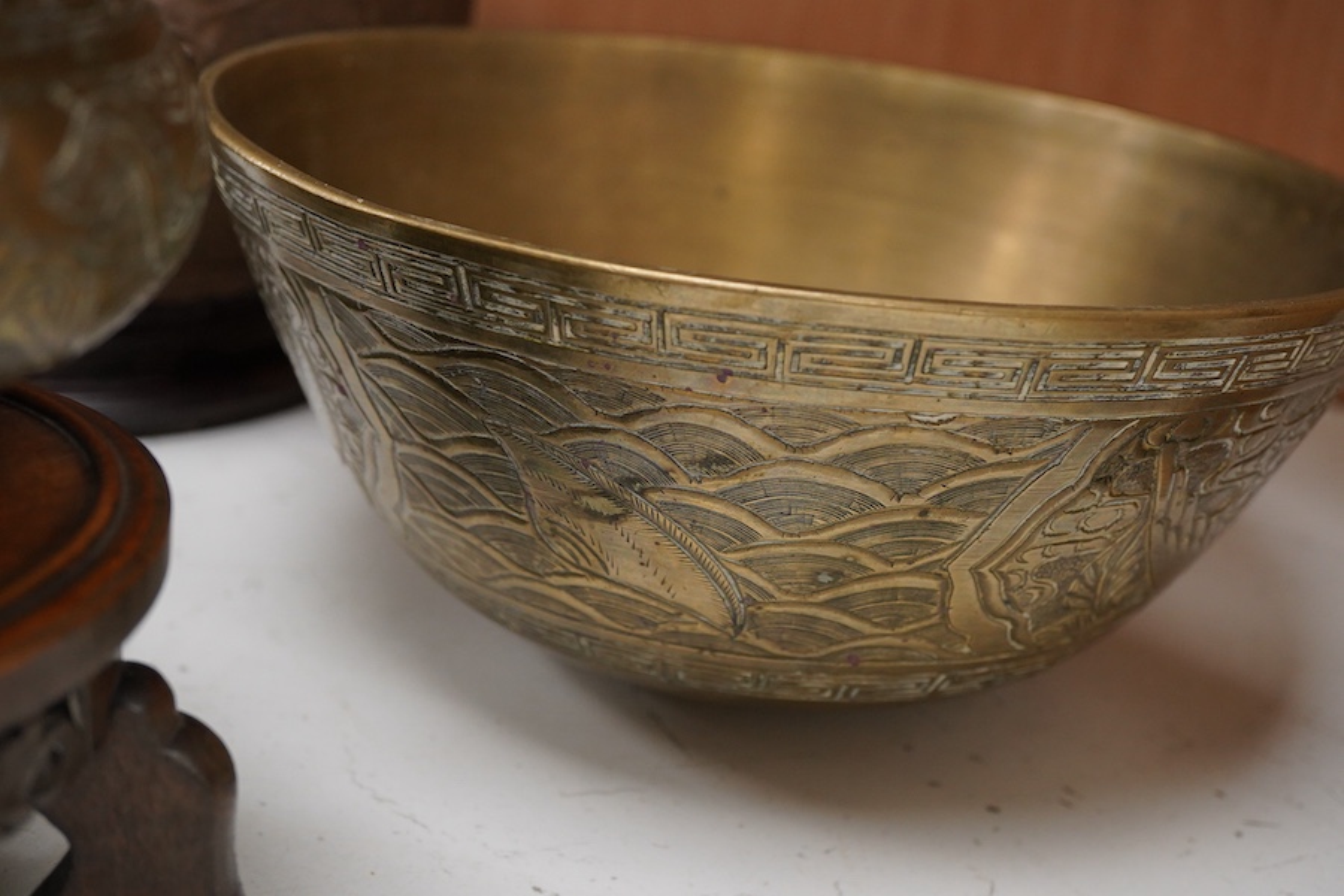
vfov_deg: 29.9
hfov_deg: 43.6
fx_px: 1680
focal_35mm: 45
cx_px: 672
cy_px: 448
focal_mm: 30
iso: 1250
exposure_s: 1/125
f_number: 8
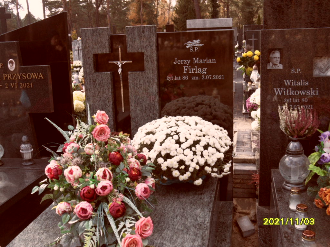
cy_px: 124
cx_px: 165
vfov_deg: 36.0
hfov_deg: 46.8
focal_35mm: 40
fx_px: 381
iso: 80
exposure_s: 1/180
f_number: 3.6
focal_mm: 6.5
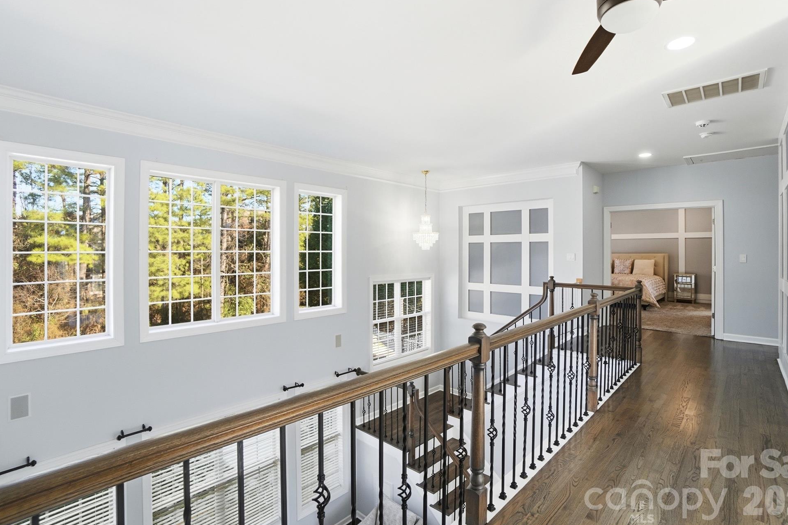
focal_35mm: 16
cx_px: 411
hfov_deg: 96.7
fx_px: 350
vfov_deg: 73.7
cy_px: 251
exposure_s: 1/800
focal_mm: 10
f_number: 4
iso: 100
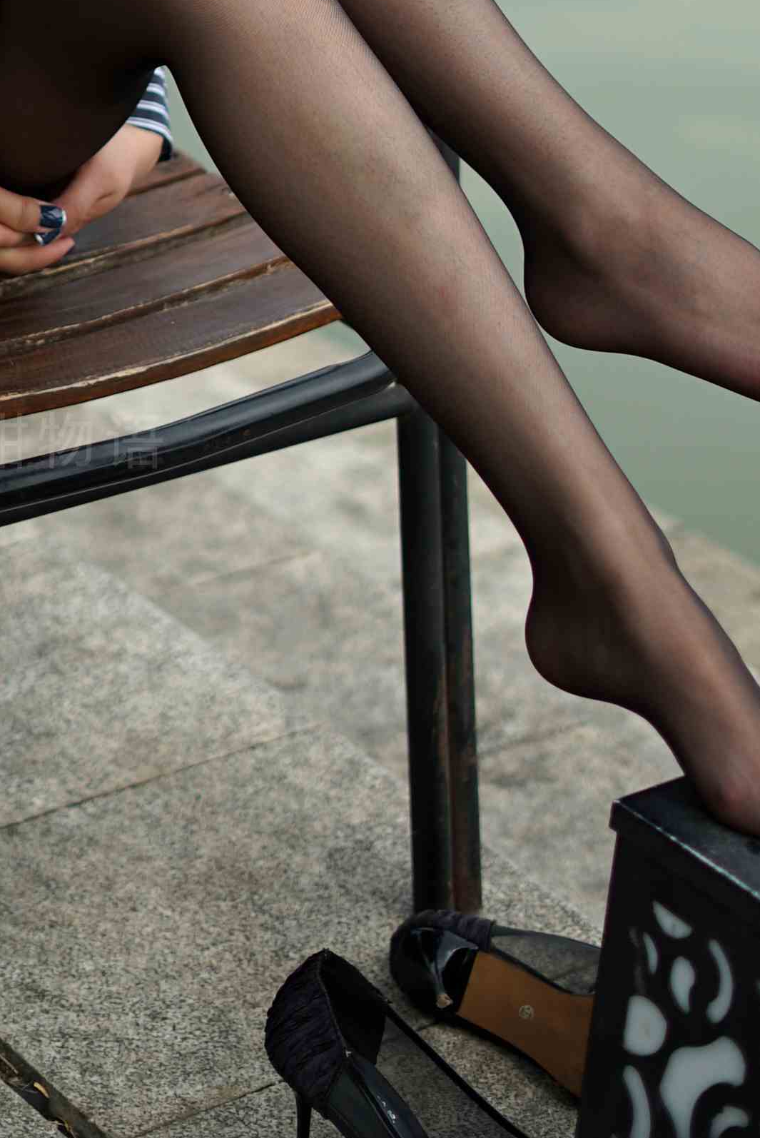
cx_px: 211
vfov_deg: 15.0
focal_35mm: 133
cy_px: -108
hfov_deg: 10.3
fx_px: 4205
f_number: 2
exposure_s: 1/3200
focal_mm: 50
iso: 100
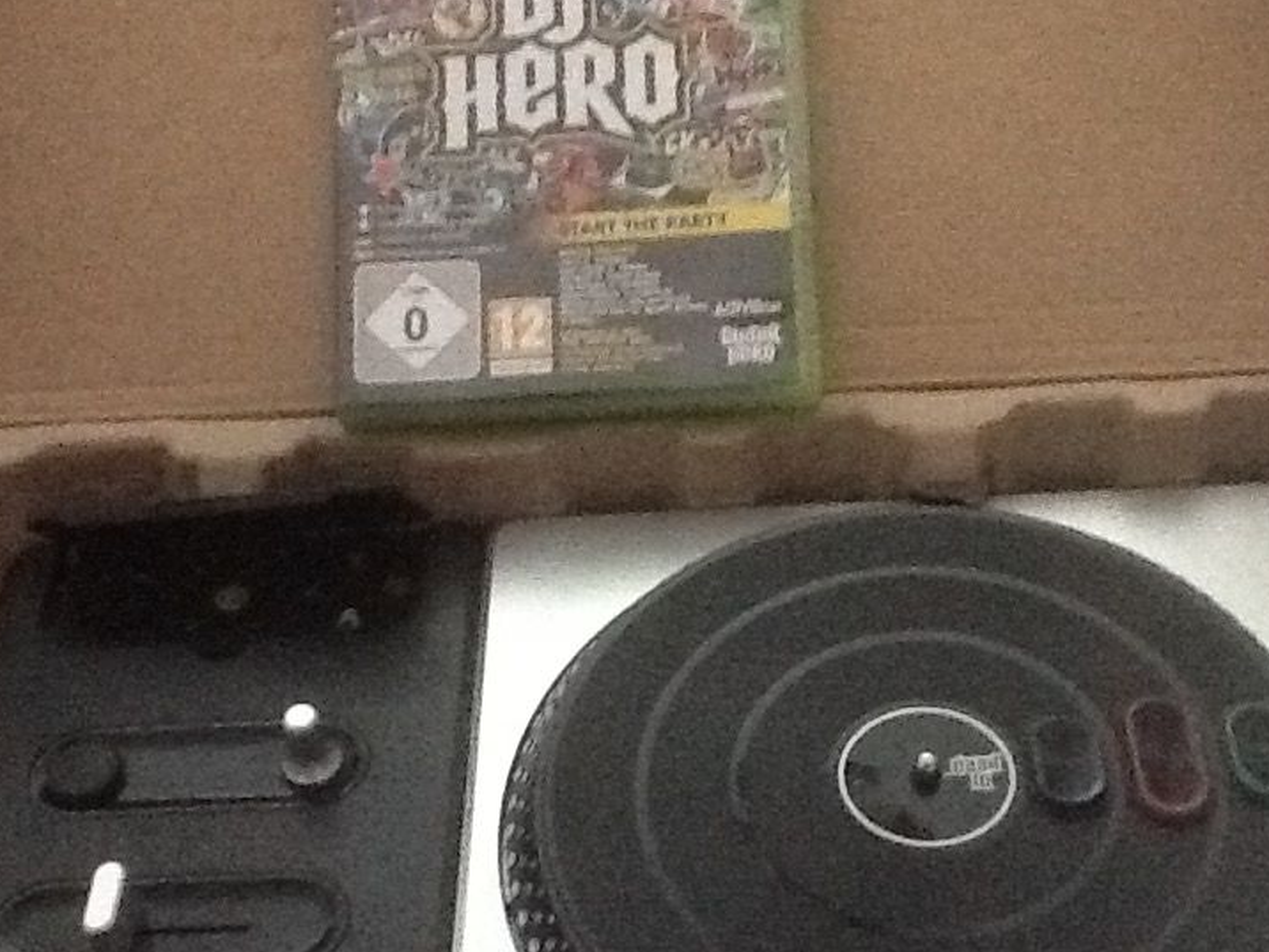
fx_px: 2163
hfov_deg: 32.7
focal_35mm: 59
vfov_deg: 24.7
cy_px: 599
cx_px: 640
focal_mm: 2.03
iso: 640
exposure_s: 1/15
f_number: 2.4
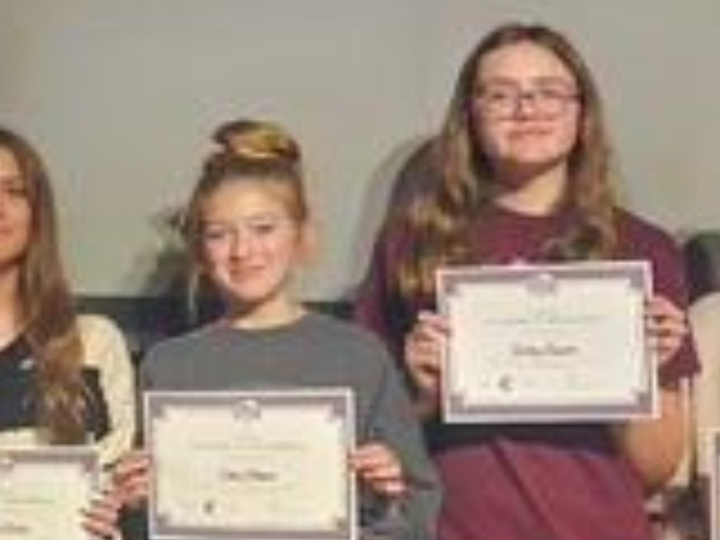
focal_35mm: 115
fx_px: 2392
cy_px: 153
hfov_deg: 16.3
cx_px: -202
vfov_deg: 12.9
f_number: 1.8
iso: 40
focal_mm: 5.4
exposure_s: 1/59
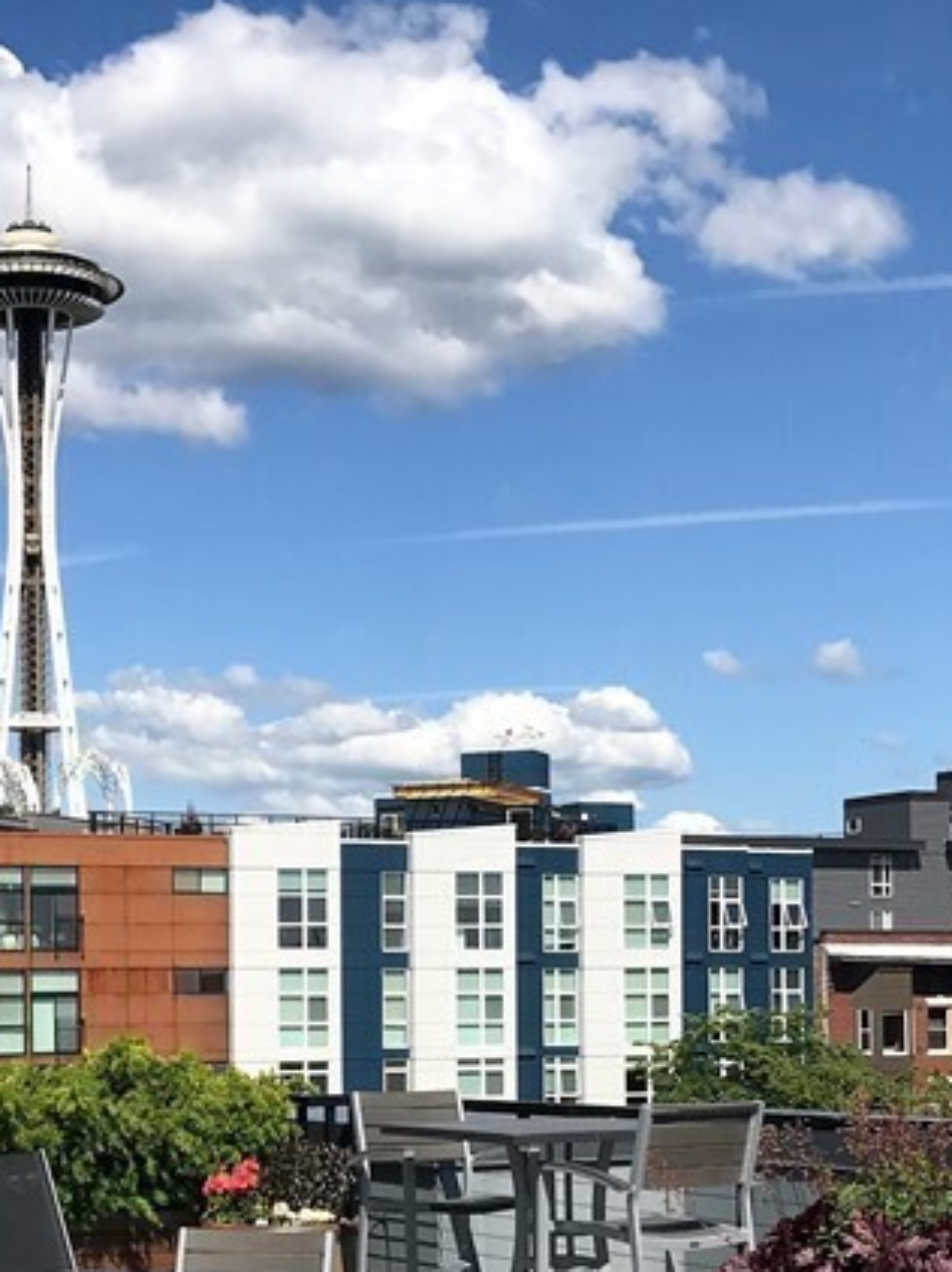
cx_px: 220
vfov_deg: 28.0
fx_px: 2496
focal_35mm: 68
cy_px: 1004
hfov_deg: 21.4
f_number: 1.8
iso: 20
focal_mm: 3.99
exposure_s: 1/3425
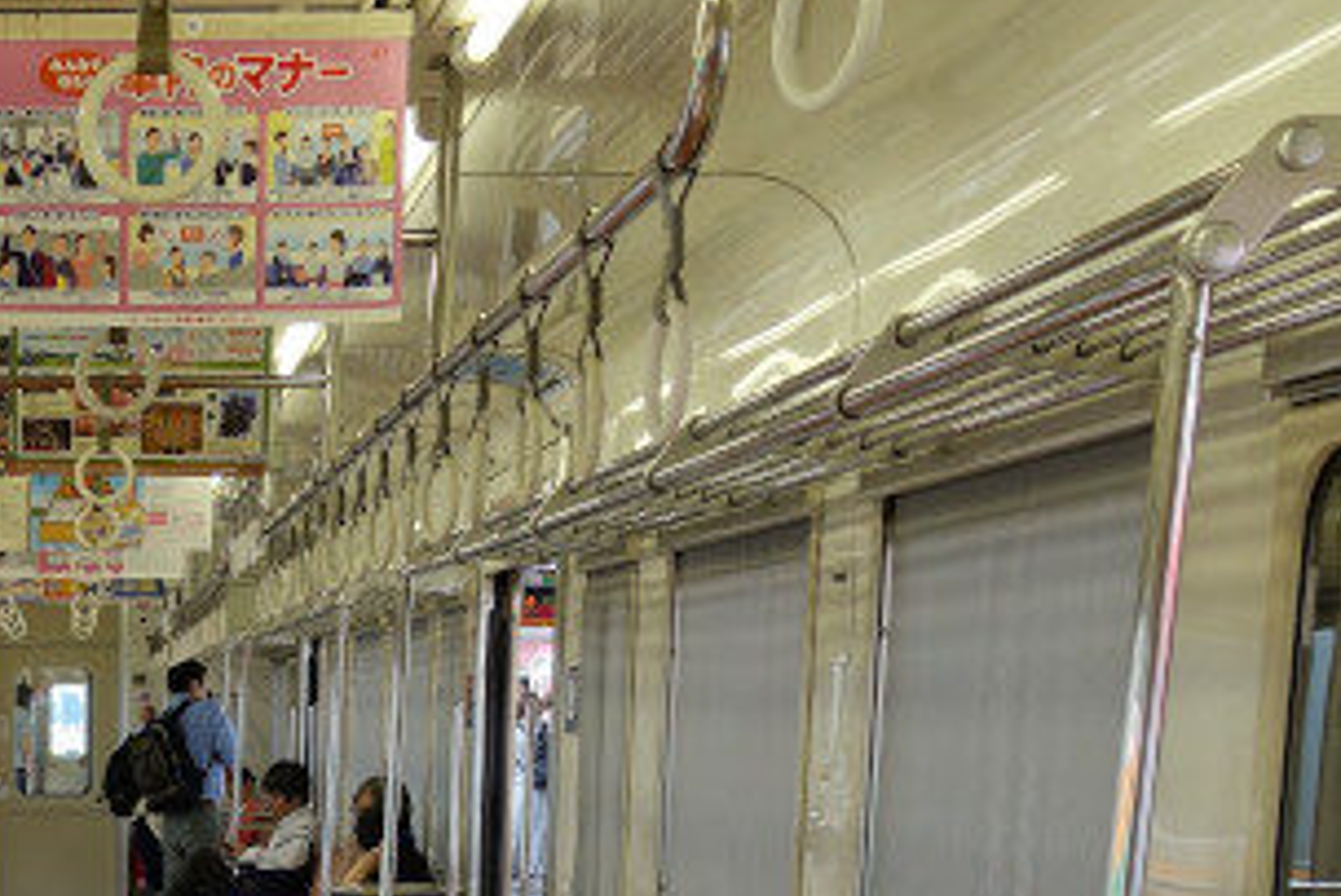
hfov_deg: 26.8
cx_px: -9
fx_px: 2646
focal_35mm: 71
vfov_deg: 17.7
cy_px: 1231
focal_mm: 8.8
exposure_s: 1/80
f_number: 2.8
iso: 125
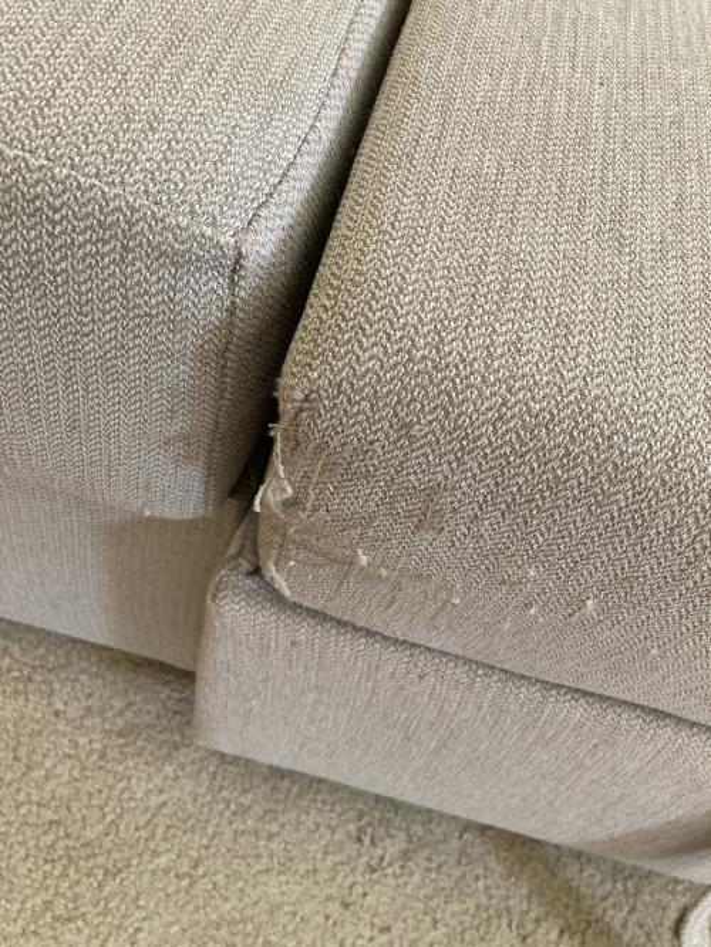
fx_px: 766
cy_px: 474
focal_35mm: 28
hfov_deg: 49.8
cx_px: 356
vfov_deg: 63.4
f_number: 1.8
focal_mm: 3.99
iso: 250
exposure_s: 1/60
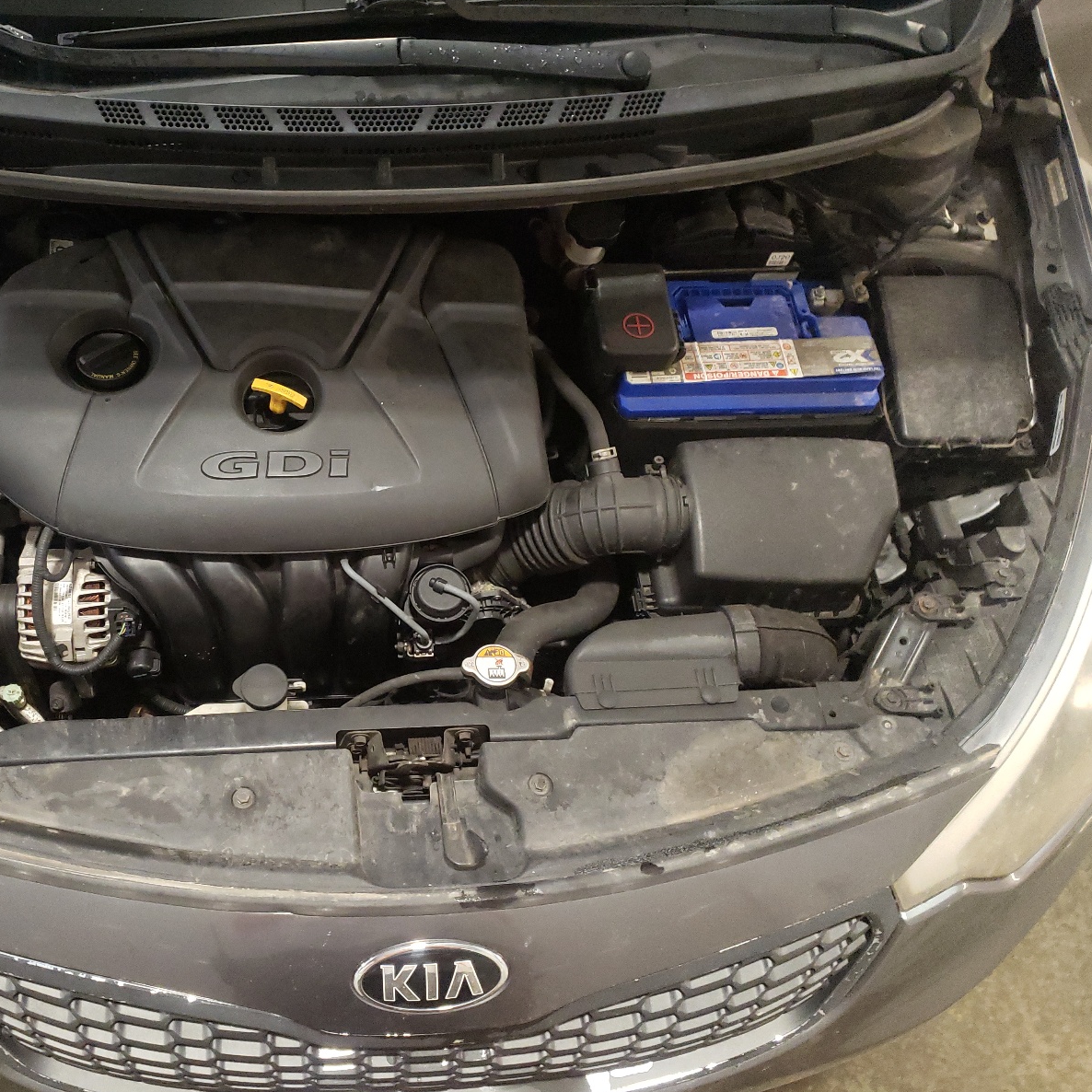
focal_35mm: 31
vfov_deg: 52.5
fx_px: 1106
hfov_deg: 51.9
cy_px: 546
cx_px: 396
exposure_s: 1/30
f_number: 1.5
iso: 456
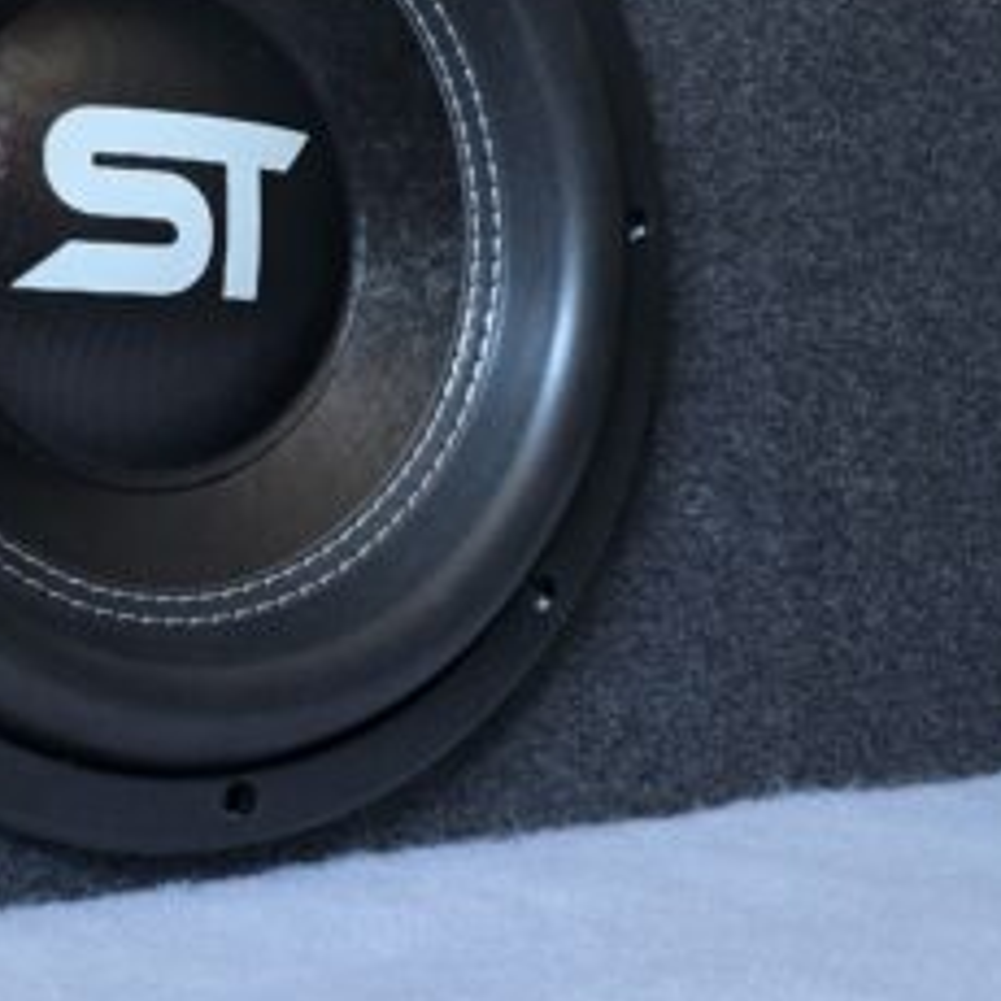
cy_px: 152
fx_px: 1734
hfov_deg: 30.5
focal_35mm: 53
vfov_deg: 31.1
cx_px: 70
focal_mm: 6.3
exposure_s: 1/60
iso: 800
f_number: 1.7
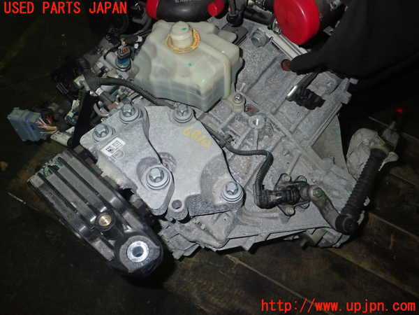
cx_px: 210
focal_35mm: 30
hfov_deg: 60.0
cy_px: 158
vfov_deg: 46.8
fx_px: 363
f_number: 6.3
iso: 500
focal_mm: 5.5
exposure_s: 1/30
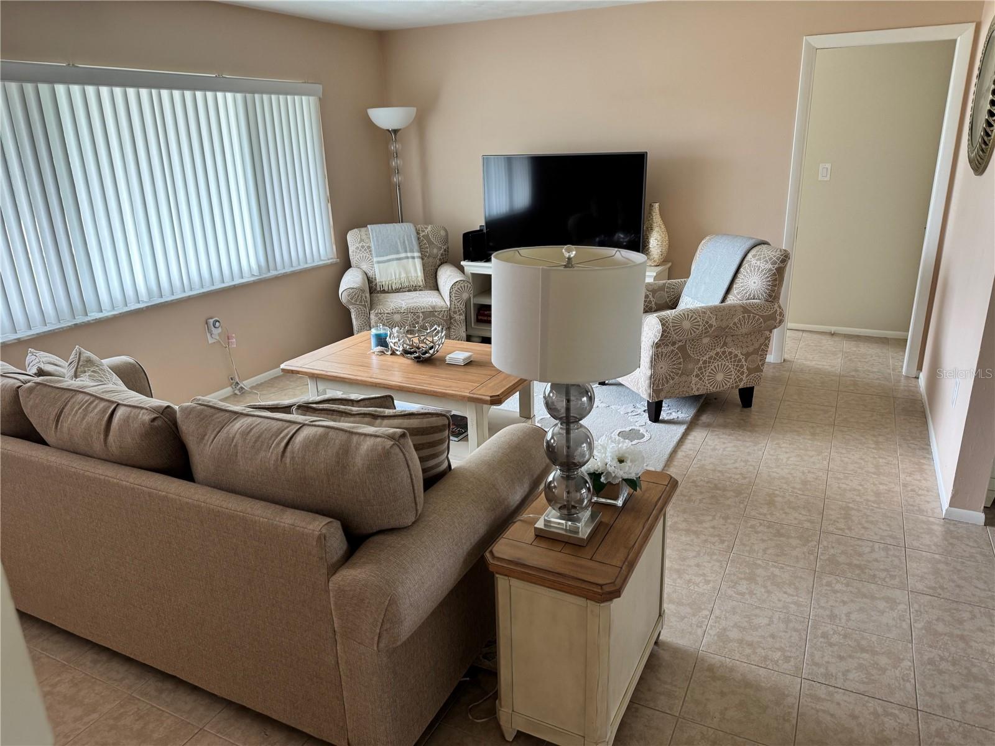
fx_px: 690
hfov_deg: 71.6
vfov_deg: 56.8
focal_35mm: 24
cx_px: 498
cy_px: 373
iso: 160
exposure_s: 1/120
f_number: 1.78
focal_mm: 6.76
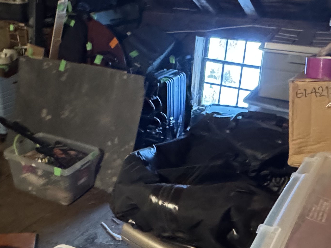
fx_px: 392
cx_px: 140
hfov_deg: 45.6
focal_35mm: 41
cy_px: 128
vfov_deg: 35.1
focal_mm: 2.22
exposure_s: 1/30
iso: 1250
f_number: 2.2
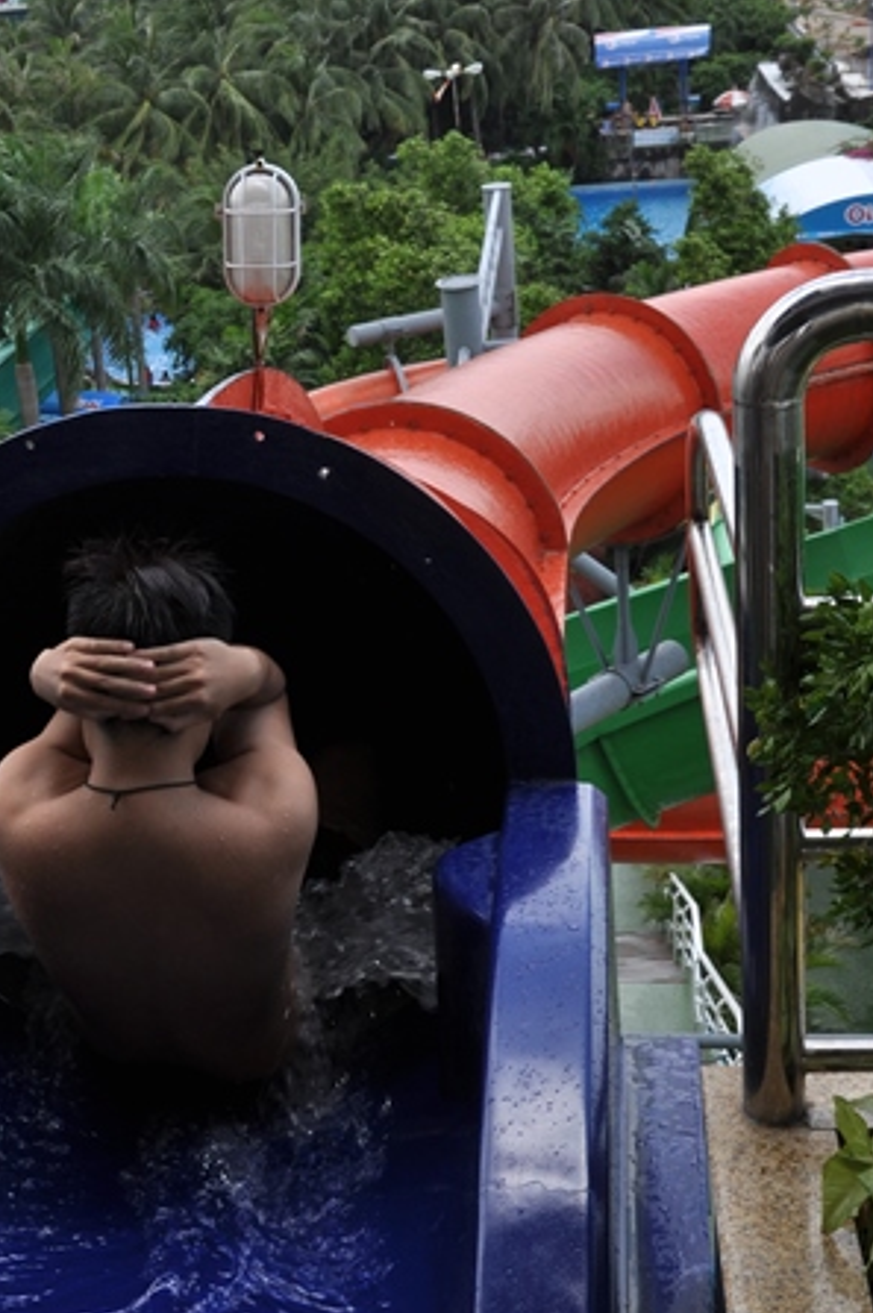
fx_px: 2078
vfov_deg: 35.1
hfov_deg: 23.6
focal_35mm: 57
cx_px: 251
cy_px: 661
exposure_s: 1/160
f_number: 13
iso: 200
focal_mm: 22
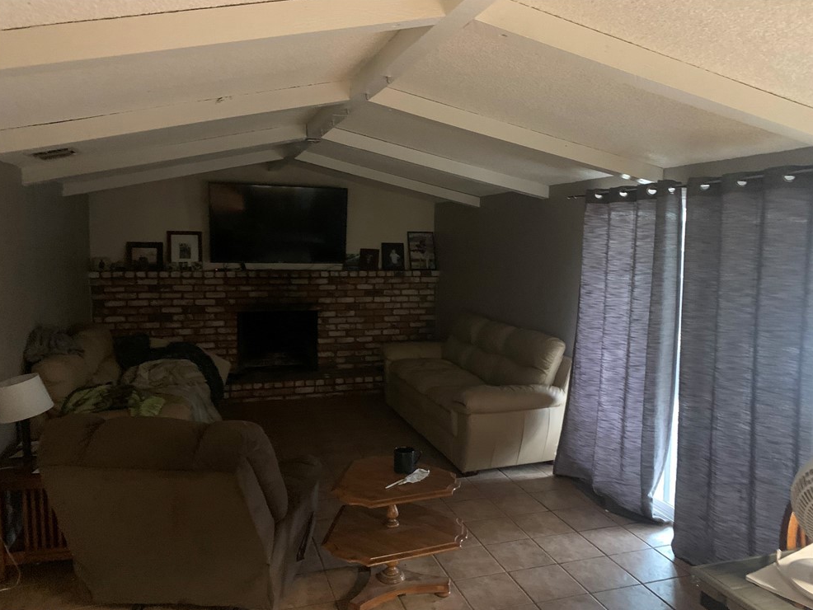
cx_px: 413
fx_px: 634
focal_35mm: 27
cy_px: 313
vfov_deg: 51.4
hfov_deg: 65.3
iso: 640
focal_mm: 4.25
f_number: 1.8
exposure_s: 1/17
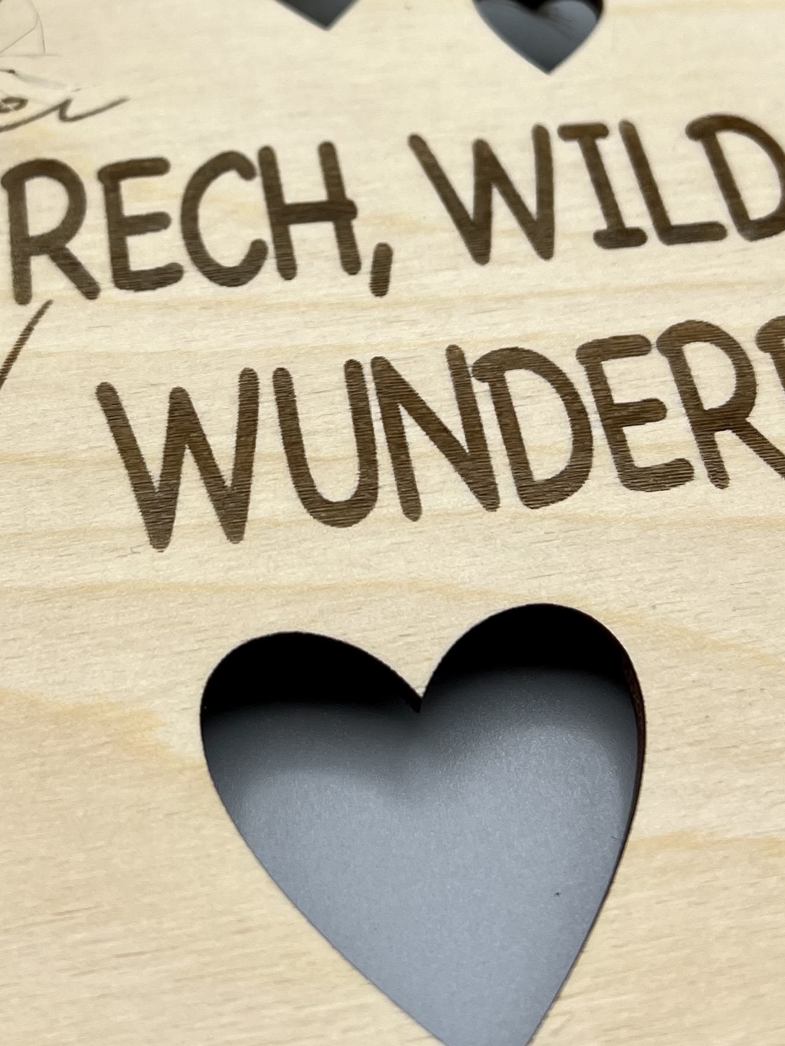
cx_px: 273
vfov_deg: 32.4
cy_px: 229
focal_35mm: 58
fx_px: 1753
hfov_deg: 25.1
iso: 50
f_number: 1.5
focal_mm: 5.7
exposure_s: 1/1171
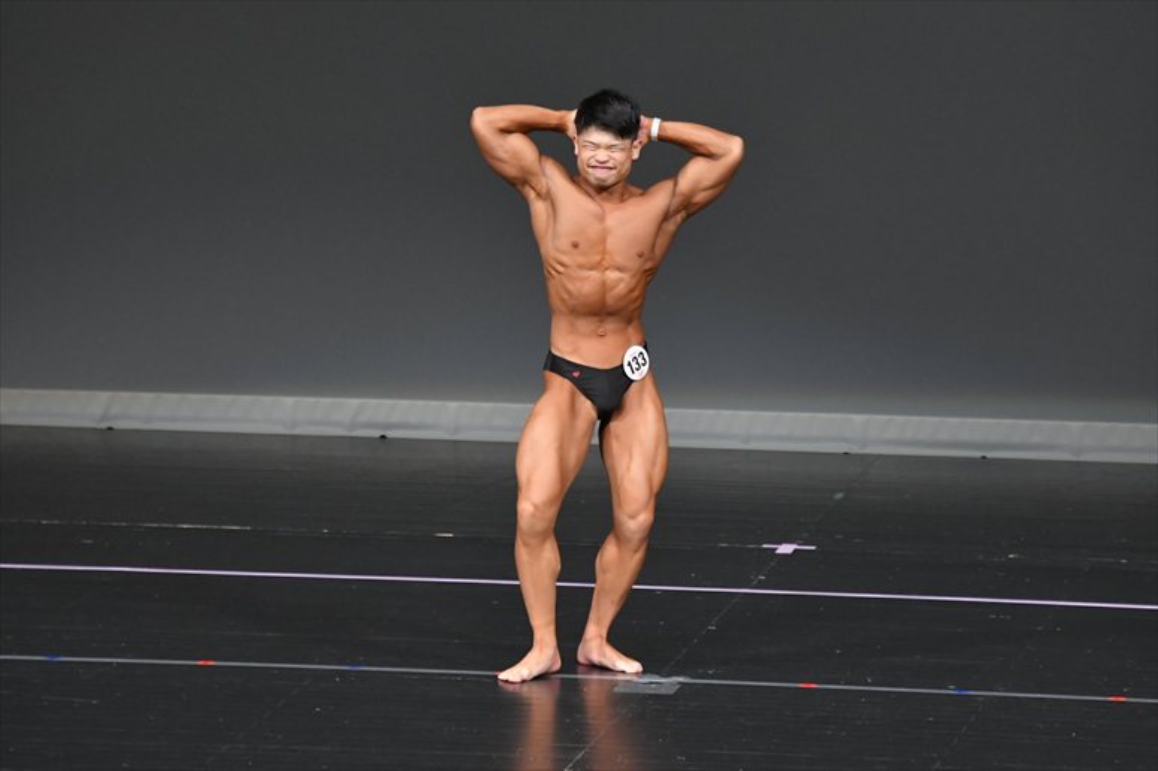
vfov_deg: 4.4
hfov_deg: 6.5
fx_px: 10128
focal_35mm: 315
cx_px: 579
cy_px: 386
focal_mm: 210
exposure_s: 1/400
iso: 4000
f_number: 5.6
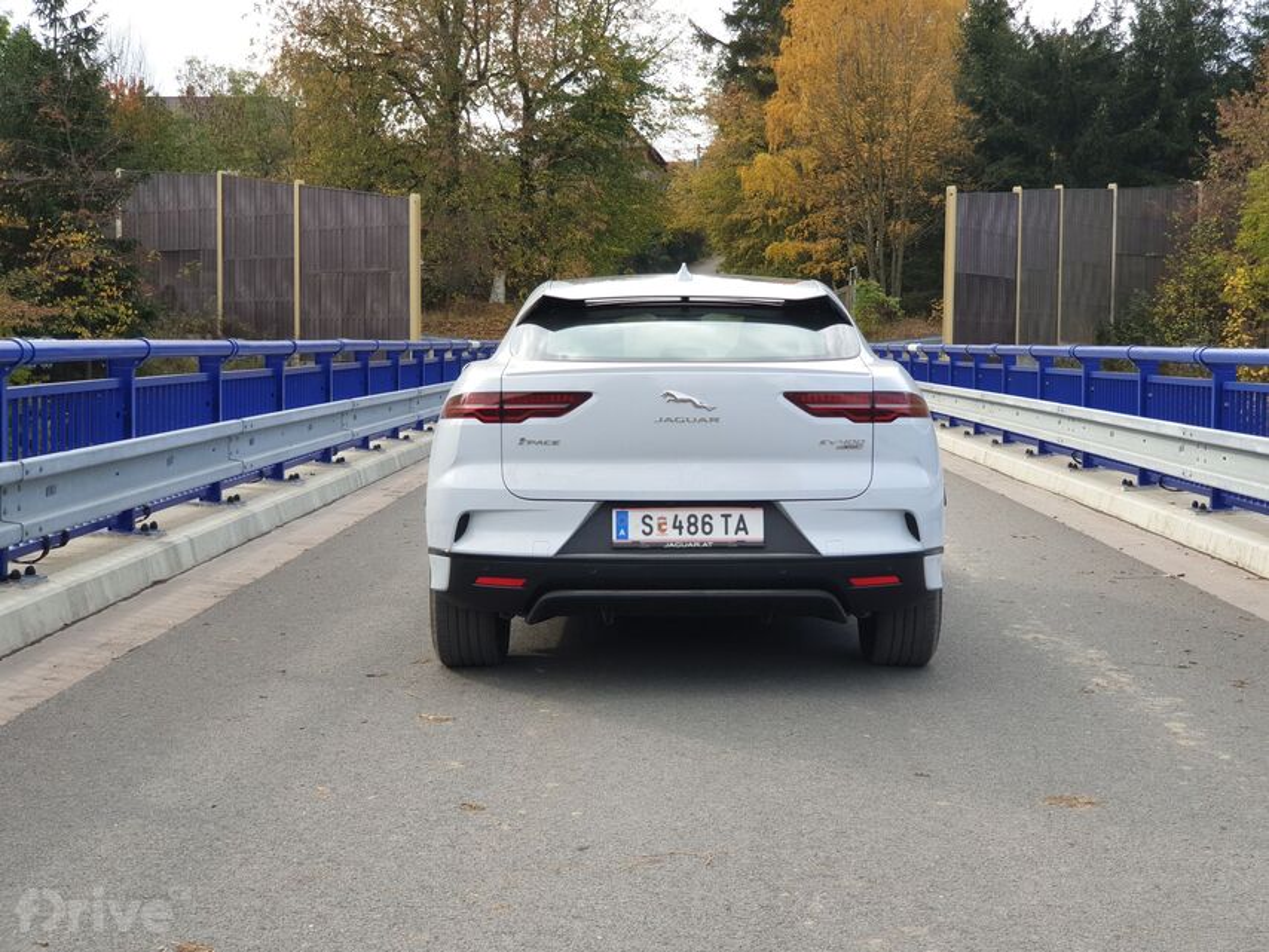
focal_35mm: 52
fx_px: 1907
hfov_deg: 36.8
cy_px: 476
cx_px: 634
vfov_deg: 28.0
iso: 25
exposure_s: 1/221
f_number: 2.4
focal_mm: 6
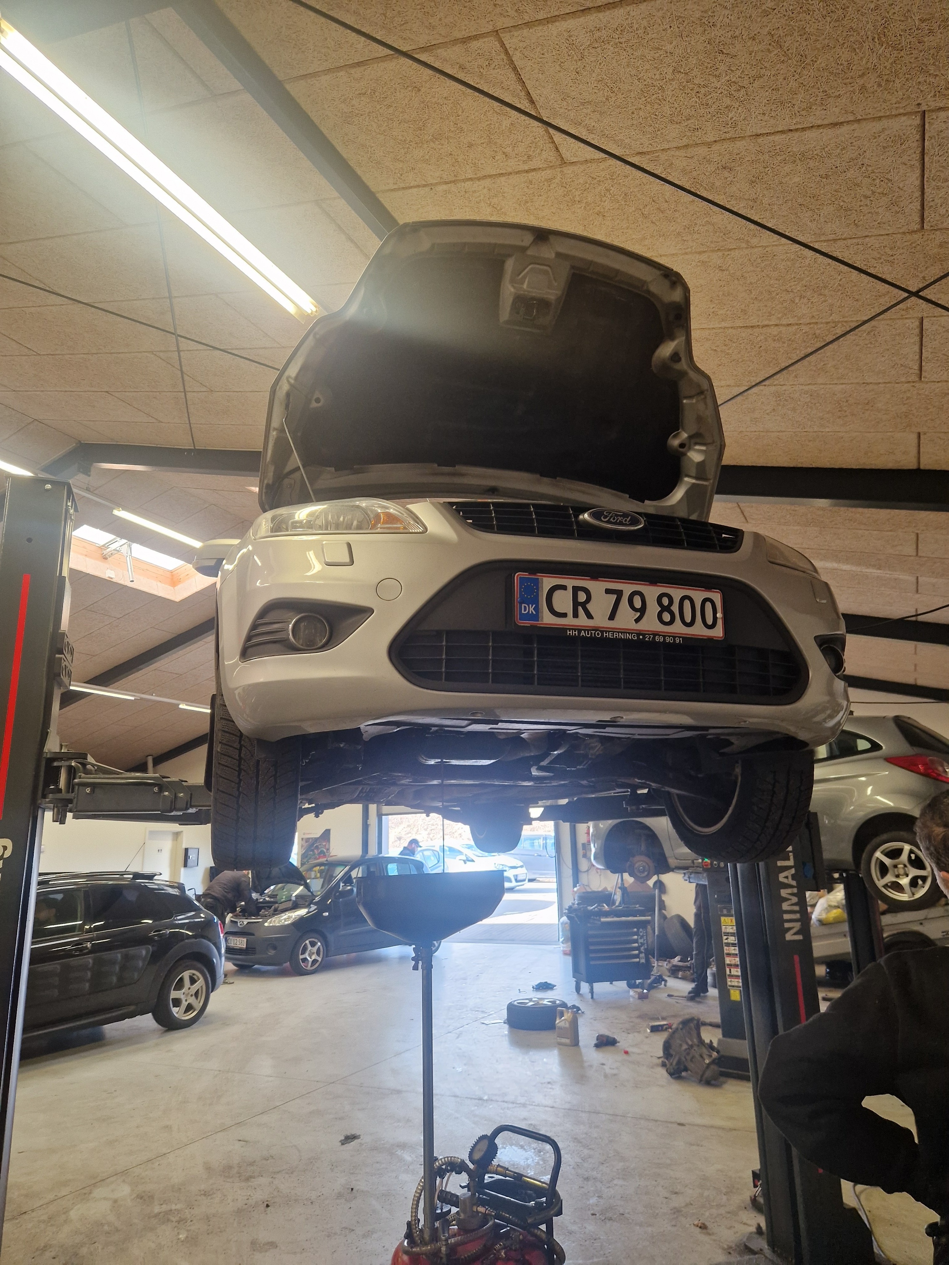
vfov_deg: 73.9
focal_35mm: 23
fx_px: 841
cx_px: 474
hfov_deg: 58.9
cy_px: 632
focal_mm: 5.4
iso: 125
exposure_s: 1/100
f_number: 1.8
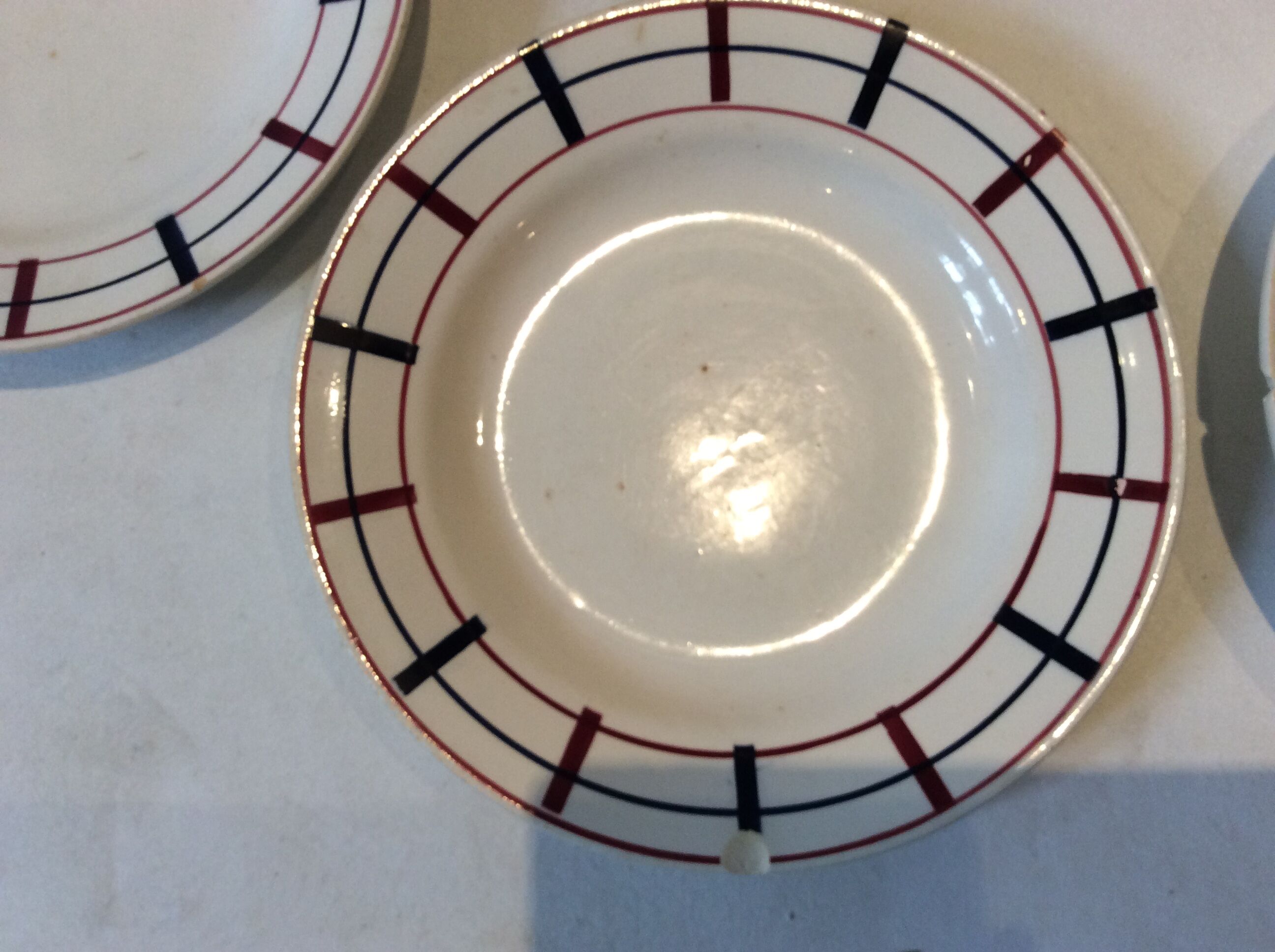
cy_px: 476
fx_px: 1177
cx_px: 638
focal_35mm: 32
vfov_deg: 44.1
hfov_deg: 56.9
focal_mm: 3.3
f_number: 2.4
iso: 80
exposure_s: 1/25
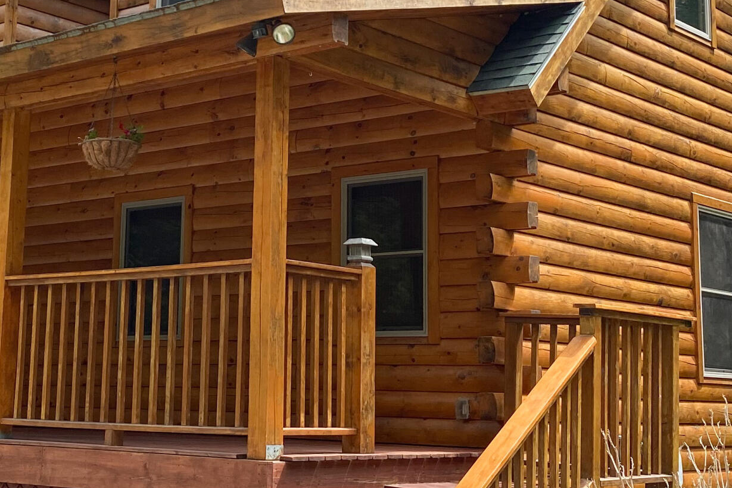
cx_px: 269
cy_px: 139
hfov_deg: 30.4
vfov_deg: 20.5
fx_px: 1342
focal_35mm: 66
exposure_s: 1/2000
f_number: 1.8
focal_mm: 4.25
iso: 32
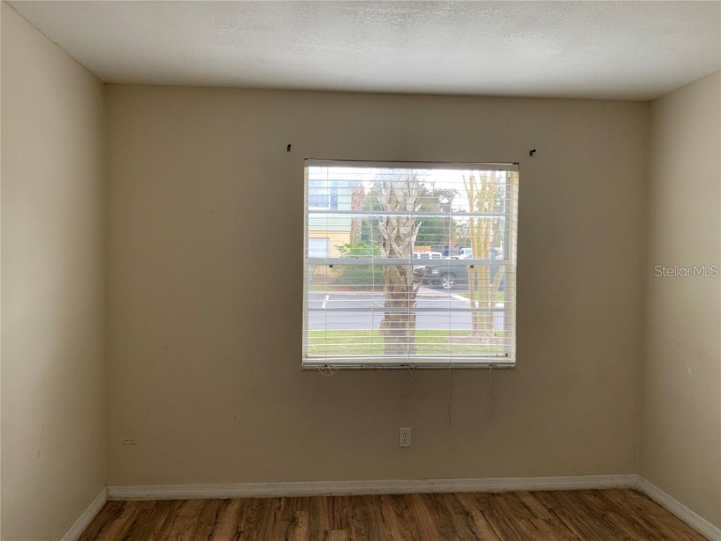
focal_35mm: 29
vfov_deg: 48.2
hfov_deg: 61.7
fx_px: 604
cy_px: 270
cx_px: 360
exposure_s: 1/122
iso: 32
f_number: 1.8
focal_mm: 3
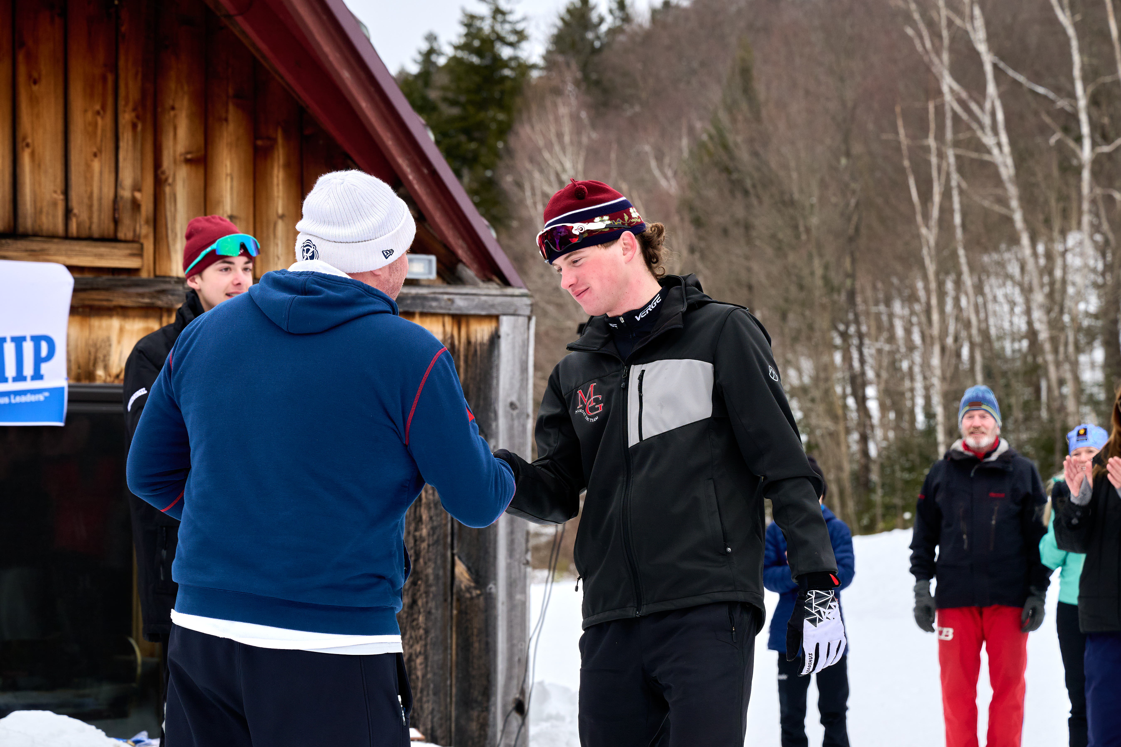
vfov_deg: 13.0
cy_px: 374
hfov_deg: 19.5
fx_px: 3269
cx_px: 560
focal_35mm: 105
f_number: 5
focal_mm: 70
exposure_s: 1/800
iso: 200
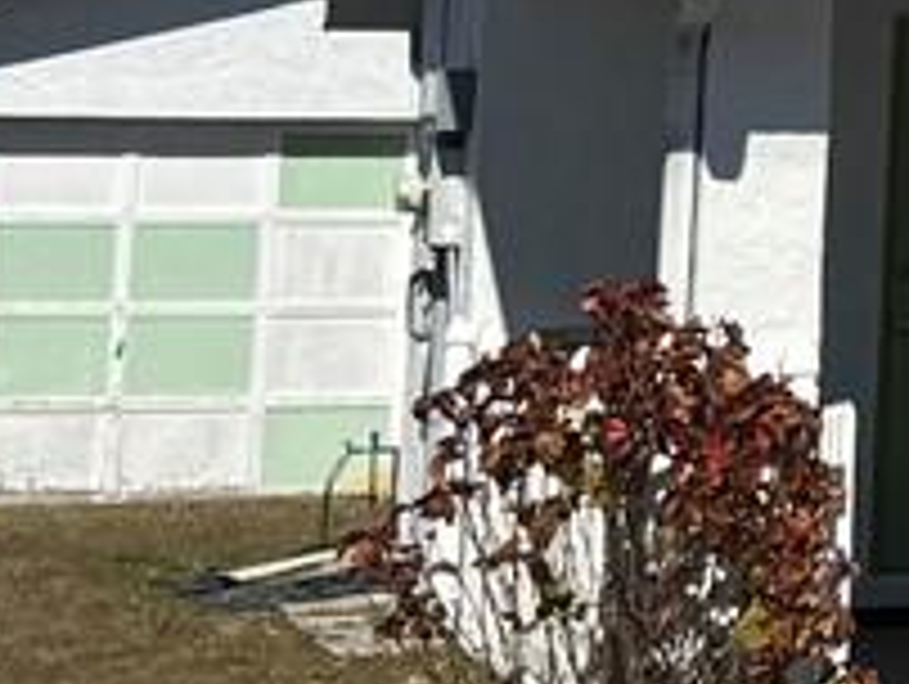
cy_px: -482
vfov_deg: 7.6
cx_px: 2174
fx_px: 4995
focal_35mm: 190
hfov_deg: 9.3
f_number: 1.78
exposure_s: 1/9009
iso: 80
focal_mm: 6.76
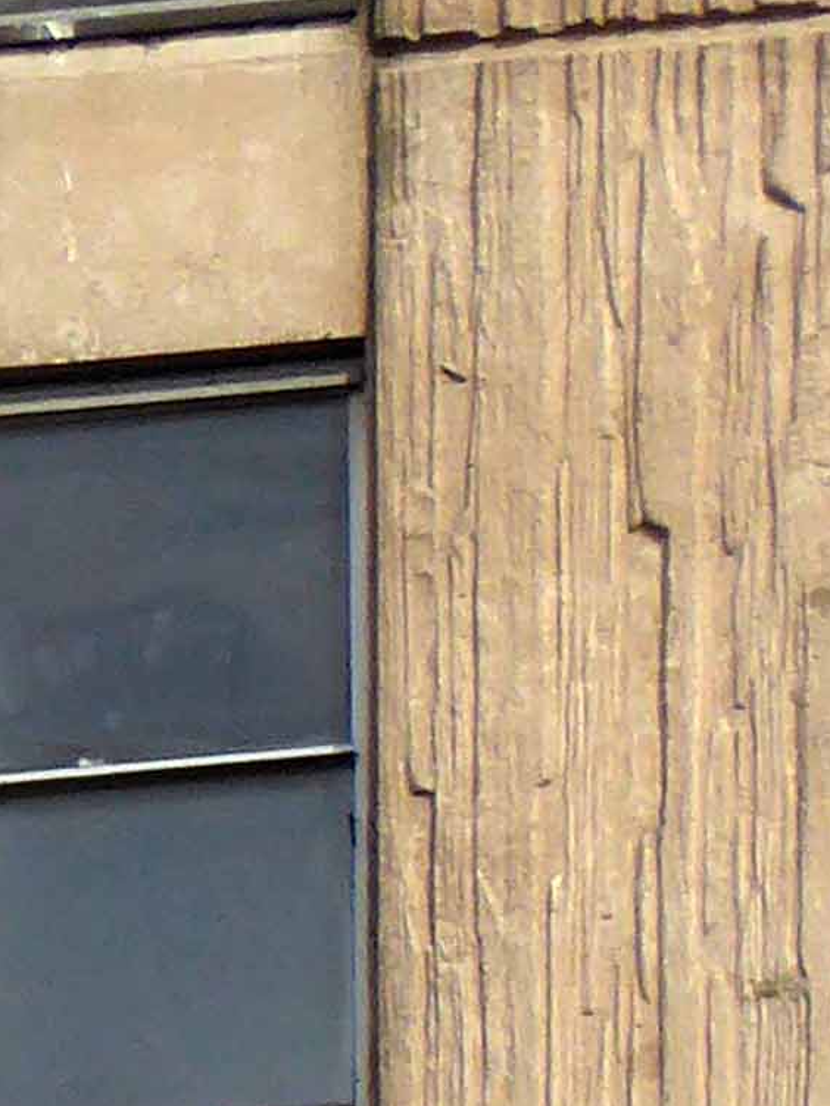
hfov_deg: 1.5
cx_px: -645
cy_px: 1334
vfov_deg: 2.0
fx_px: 31234
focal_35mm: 977
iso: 100
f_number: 5.3
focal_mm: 24.2
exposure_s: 1/1000
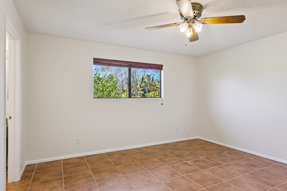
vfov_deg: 60.7
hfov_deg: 82.6
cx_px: 144
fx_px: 163
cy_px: 96
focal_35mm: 20
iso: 320
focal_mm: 20.5
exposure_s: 1/100
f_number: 8
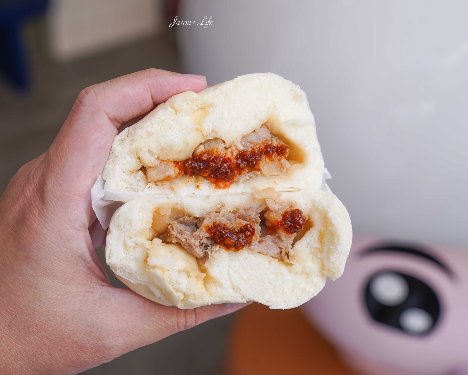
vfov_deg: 28.6
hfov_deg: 35.3
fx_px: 734
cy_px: 188
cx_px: 191
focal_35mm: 53
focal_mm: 47
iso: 100
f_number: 5
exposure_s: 1/100
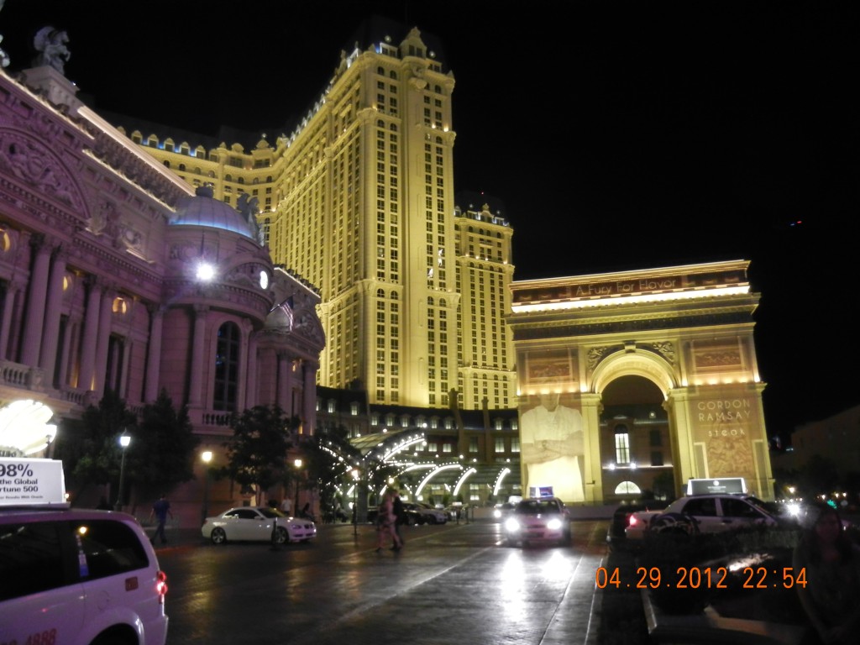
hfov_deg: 60.0
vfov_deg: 46.8
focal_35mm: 30
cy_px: 322
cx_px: 430
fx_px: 745
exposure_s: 1/5.6
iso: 200
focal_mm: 5.4
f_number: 3.5
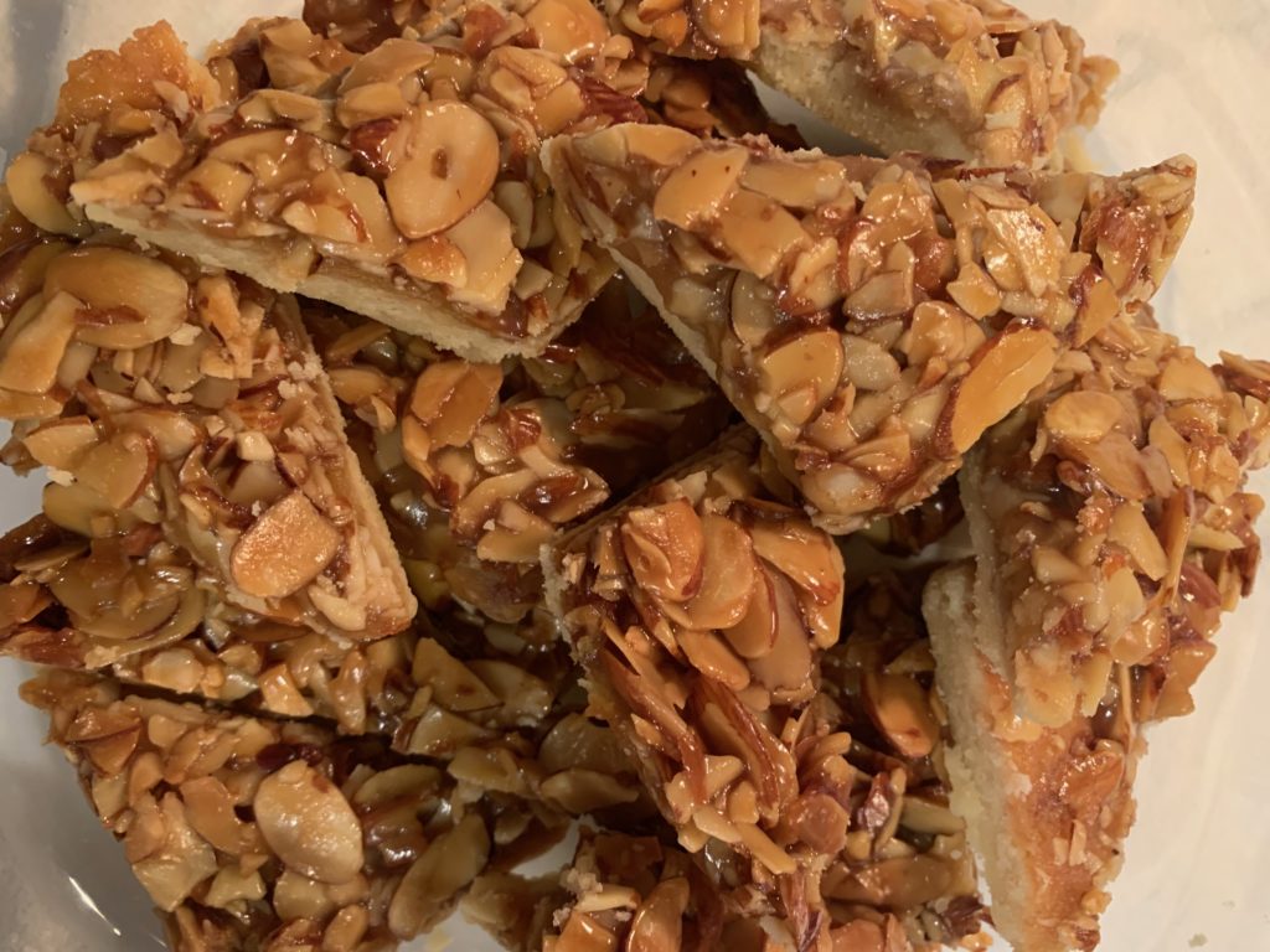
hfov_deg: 67.3
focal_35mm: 26
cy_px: 476
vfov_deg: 53.1
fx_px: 954
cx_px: 635
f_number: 1.8
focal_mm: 4.25
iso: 320
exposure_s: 1/40
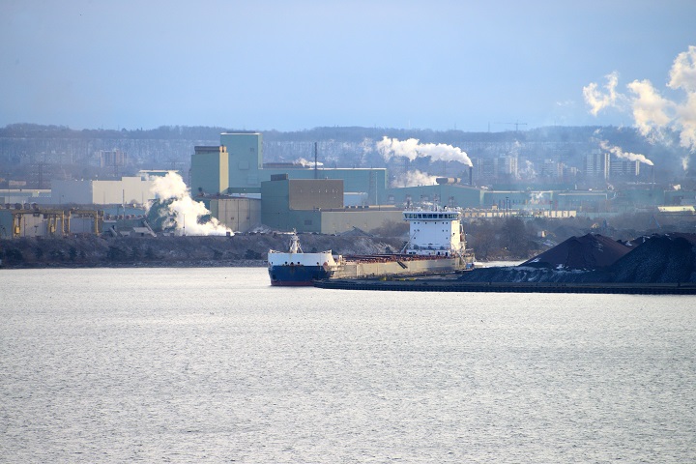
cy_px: 232
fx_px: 5800
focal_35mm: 300
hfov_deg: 6.9
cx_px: 348
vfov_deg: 4.6
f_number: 8
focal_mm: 300
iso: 500
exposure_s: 1/800
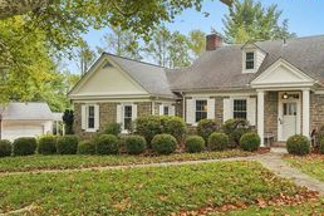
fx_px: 295
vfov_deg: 40.2
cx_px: 212
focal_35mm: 33
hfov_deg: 56.5
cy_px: 120
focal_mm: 16.9
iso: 500
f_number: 8
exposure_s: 1/160
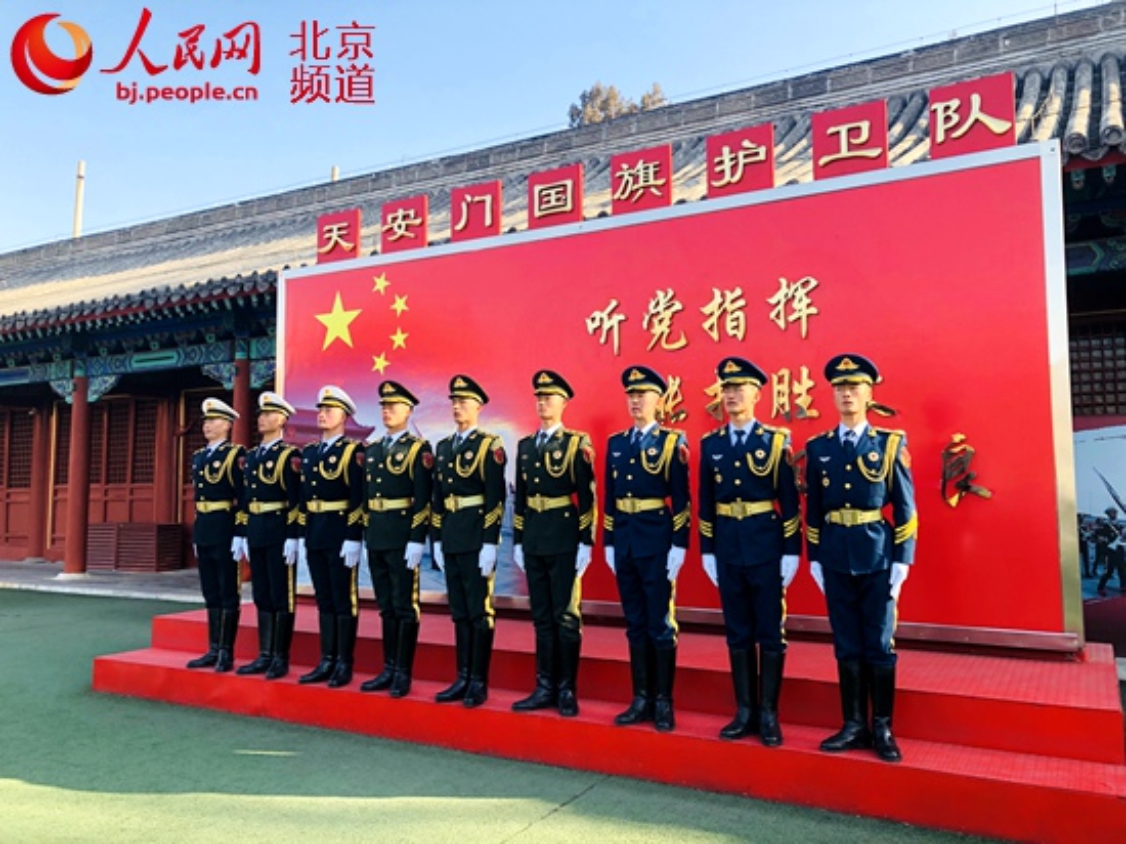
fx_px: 910
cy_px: 422
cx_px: 563
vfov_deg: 49.7
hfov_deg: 63.5
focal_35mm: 28
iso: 20
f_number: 1.8
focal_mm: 3.99
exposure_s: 1/316
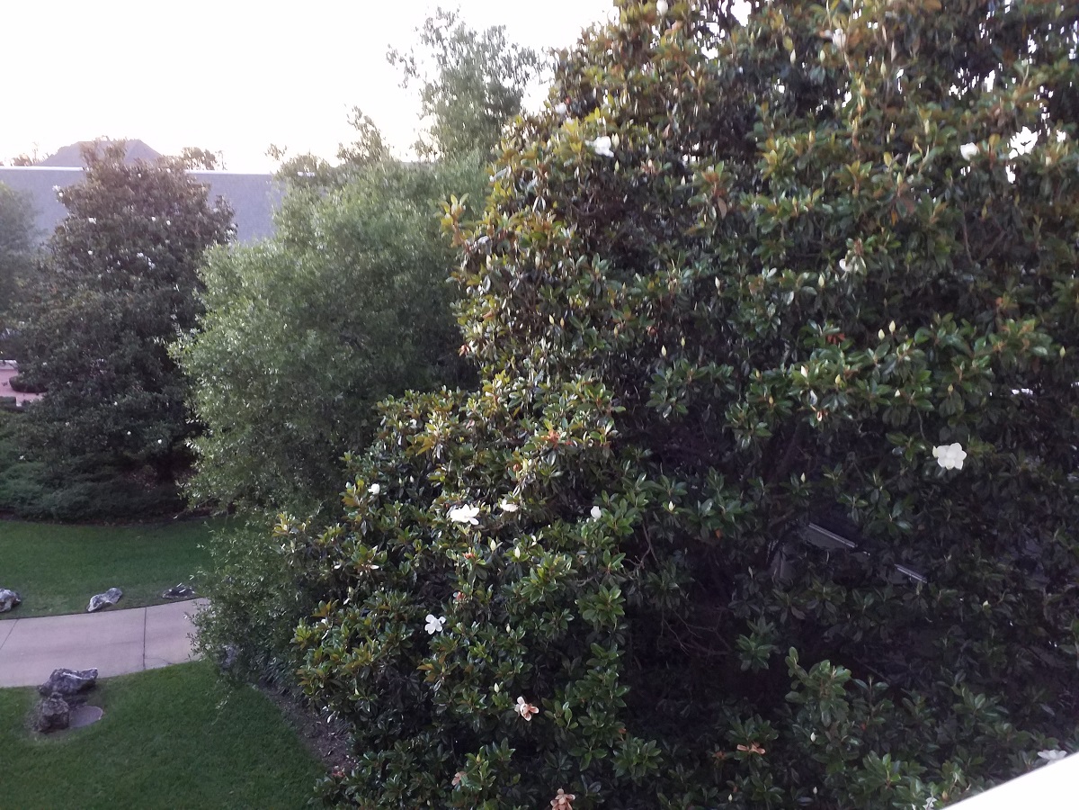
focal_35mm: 27
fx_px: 842
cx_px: 540
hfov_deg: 65.3
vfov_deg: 51.4
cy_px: 405
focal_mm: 3.6
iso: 250
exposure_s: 1/24
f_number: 1.9
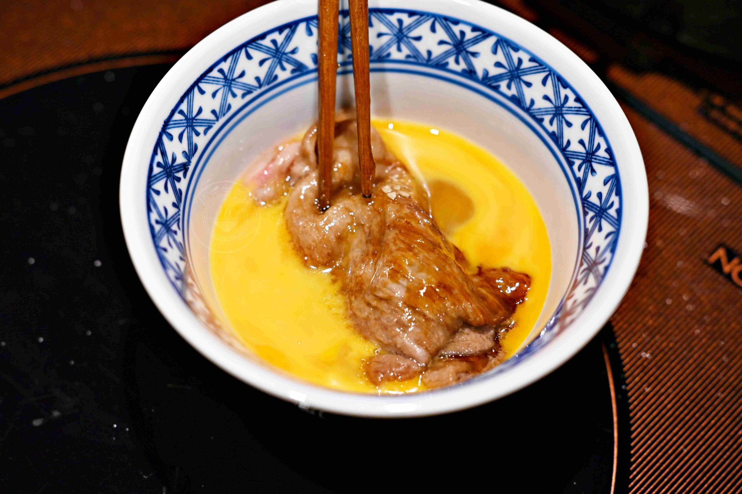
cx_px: 371
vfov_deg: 18.2
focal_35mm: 75
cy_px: 247
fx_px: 1546
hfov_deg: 27.0
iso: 360
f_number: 3.2
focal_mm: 50
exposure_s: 1/200
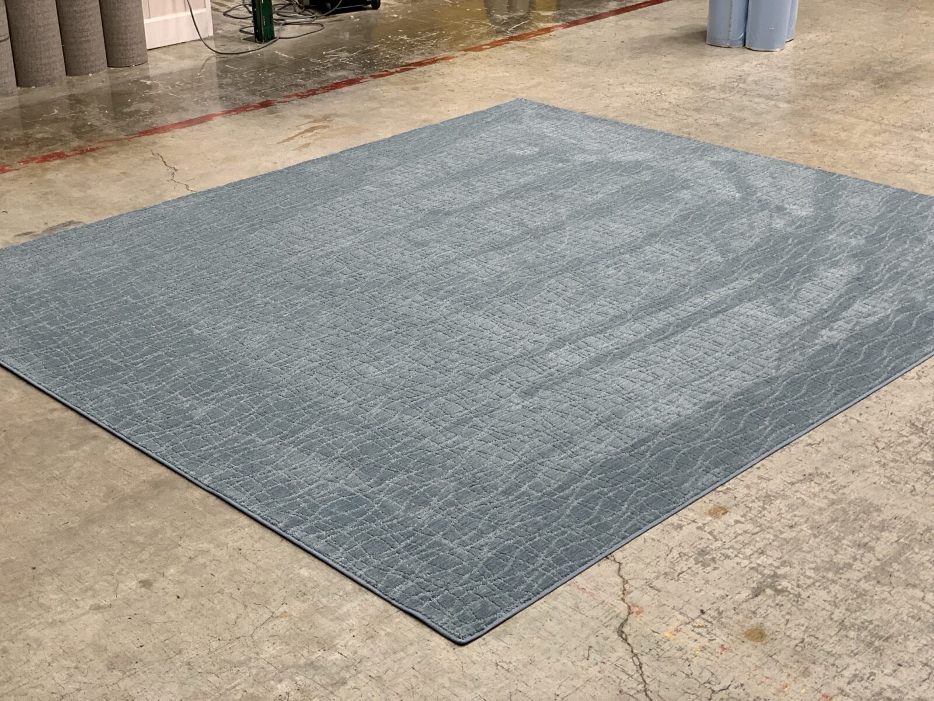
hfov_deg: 36.8
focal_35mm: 52
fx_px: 1403
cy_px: 350
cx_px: 467
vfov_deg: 28.0
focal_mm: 6
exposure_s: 1/60
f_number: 2.4
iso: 100
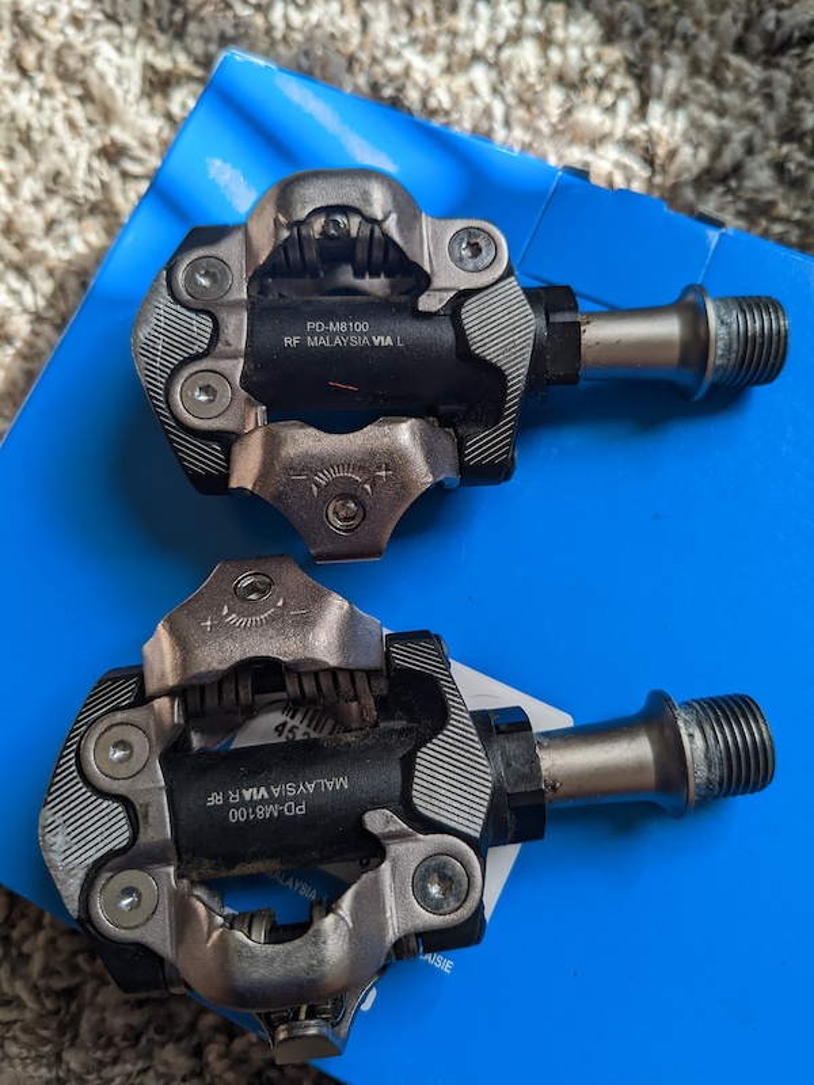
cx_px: 407
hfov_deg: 51.4
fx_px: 847
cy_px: 542
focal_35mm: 27
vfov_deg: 65.3
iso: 46
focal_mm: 4.38
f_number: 1.73
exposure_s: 1/126
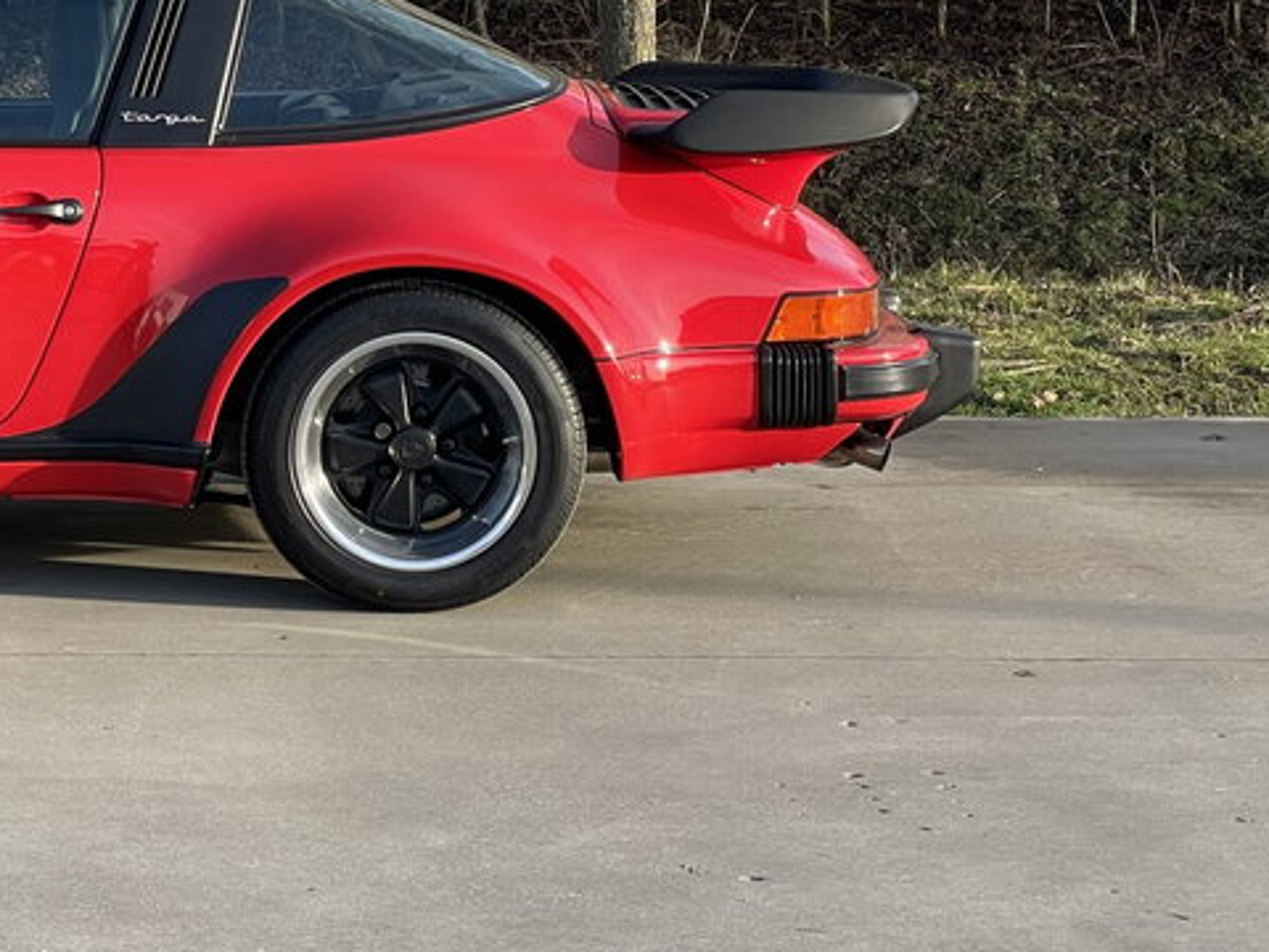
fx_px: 4069
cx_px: -74
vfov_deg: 13.3
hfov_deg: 17.2
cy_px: 272
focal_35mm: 111
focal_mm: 6
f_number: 2
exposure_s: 1/369
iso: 25
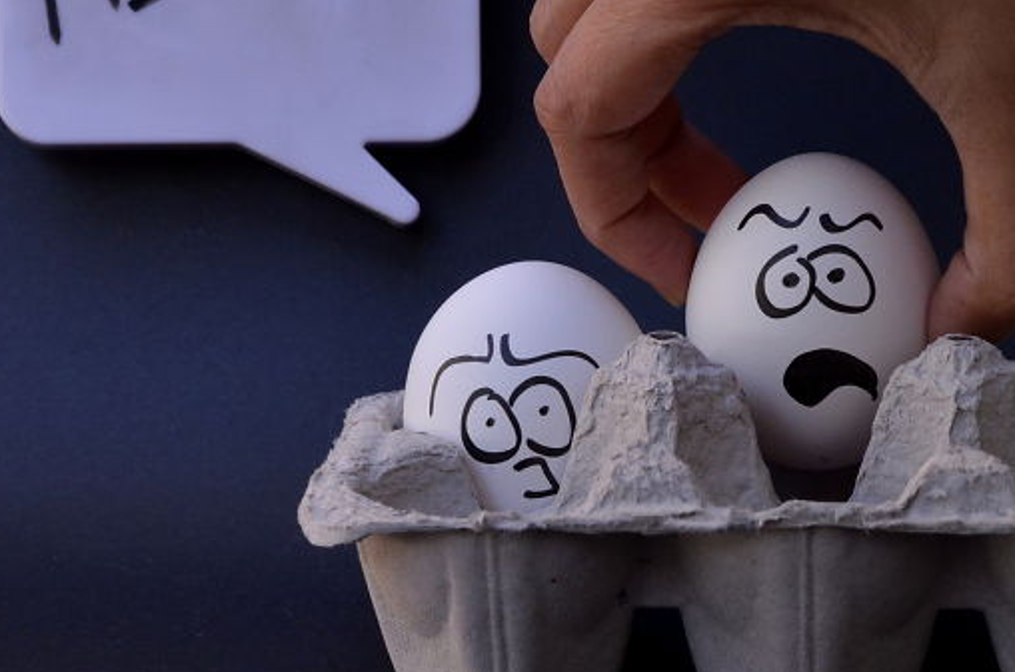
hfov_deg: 15.7
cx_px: 759
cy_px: 274
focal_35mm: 130
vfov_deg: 10.5
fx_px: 3656
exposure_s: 1/400
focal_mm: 50
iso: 800
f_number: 10
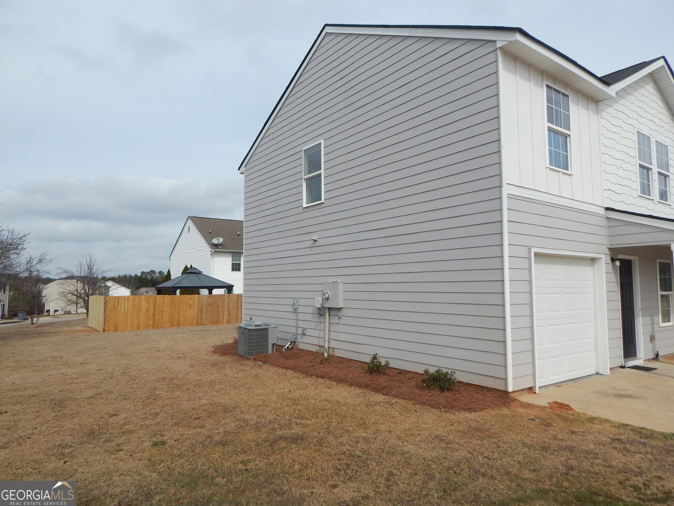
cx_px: 337
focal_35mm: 22
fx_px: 428
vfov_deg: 61.1
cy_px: 253
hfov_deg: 76.4
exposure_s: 1/640
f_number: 6
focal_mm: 4
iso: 125
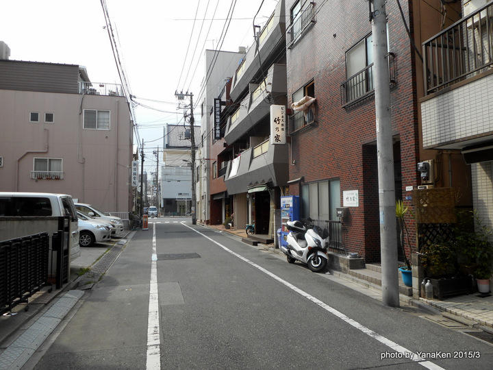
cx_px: 246
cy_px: 185
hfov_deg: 69.4
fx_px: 356
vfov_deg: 54.9
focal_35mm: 25
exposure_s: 1/400
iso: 80
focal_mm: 4.5
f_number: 3.7
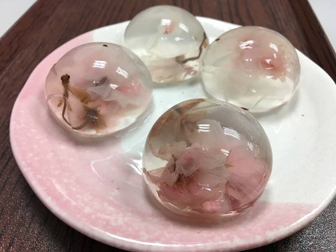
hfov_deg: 61.7
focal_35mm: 29
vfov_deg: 48.2
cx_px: 168
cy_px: 126
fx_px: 281
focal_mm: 4.15
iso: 50
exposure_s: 1/33
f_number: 2.2
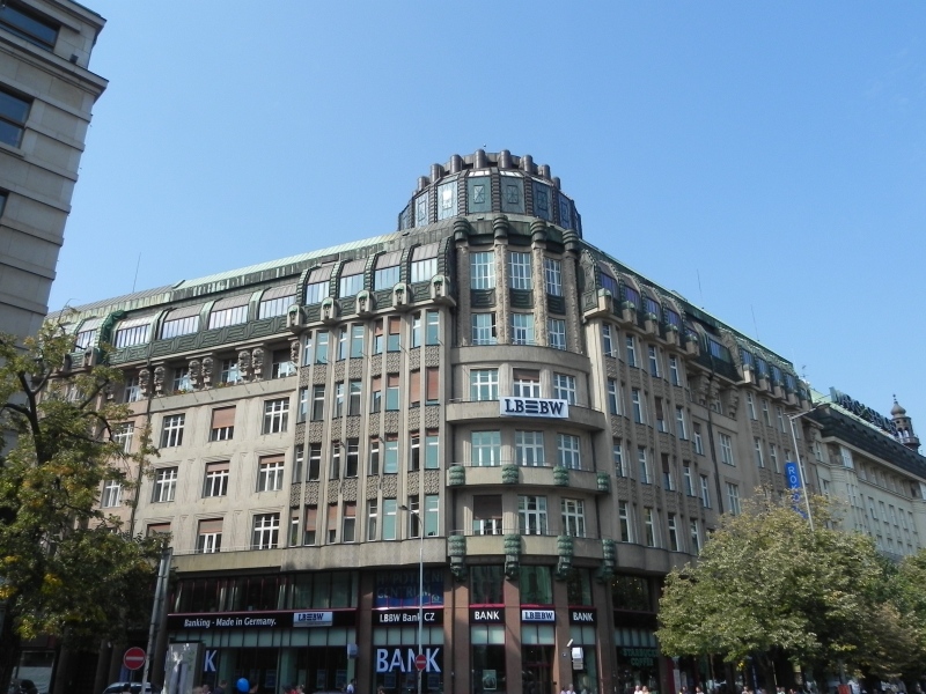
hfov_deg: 61.7
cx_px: 463
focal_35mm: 29
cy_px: 347
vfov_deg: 48.2
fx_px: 776
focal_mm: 5.2
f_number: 7.1
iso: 160
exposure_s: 1/323
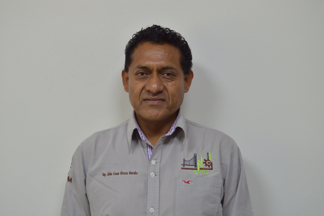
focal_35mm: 48
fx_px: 432
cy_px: 108
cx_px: 162
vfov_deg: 28.0
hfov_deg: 41.1
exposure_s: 1/40
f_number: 4.8
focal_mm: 32
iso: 400
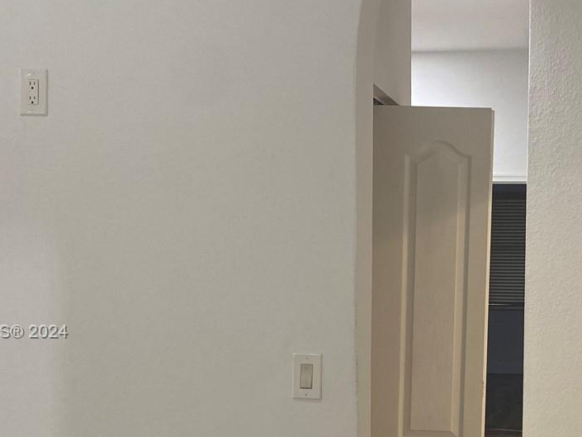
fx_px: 992
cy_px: 333
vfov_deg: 24.5
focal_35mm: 59
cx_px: 464
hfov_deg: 31.8
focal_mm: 4.25
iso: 125
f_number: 1.8
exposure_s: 1/60
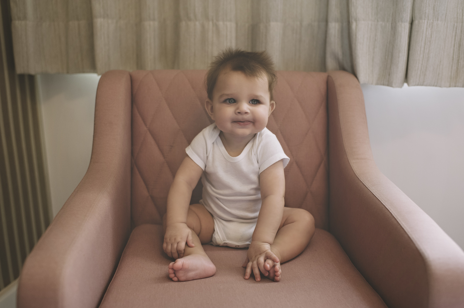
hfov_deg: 54.5
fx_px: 451
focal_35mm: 35
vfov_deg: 37.8
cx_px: 232
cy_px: 154
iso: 500
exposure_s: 1/125
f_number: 2.5
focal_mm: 35
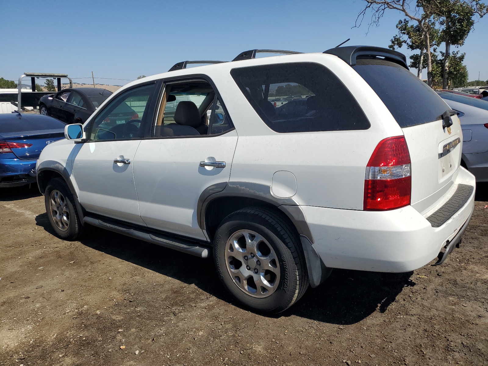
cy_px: 183
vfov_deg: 53.1
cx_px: 244
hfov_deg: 67.3
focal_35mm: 26
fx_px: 367
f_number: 1.5
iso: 50
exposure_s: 1/10000
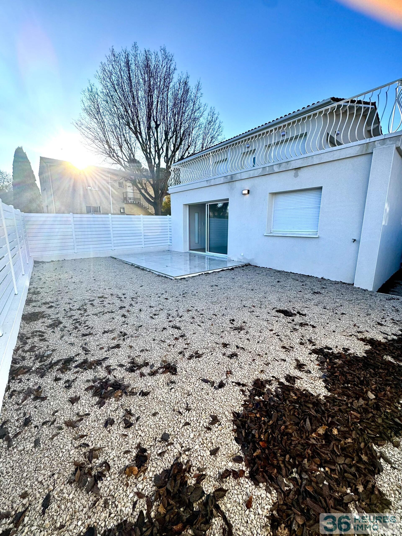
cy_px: 268
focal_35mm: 14
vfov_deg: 102.1
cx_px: 201
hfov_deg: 85.7
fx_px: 217
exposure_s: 1/804
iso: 40
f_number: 2.2
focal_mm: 2.22
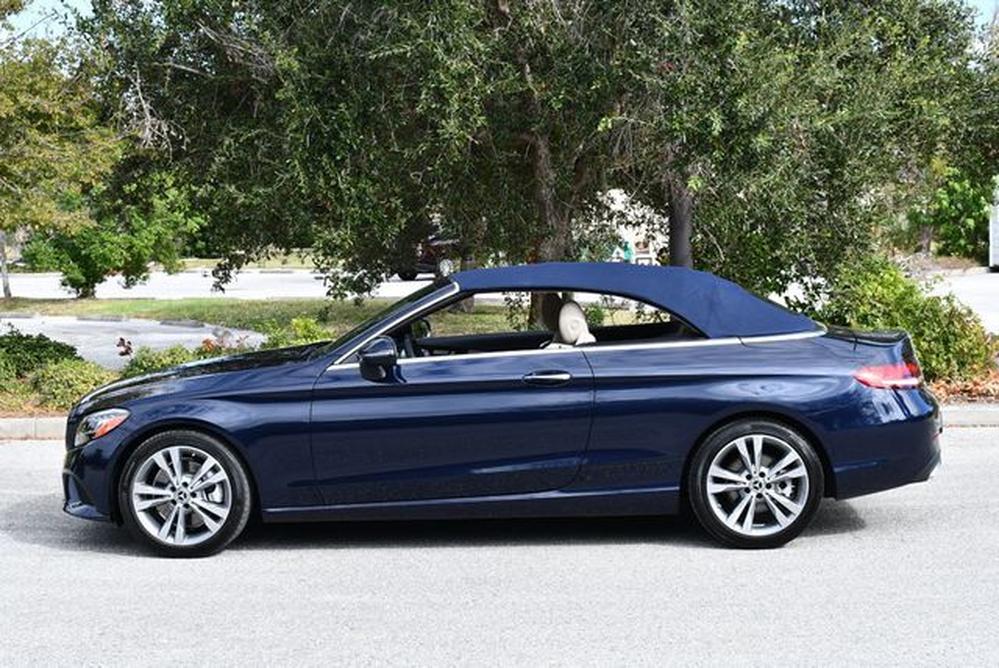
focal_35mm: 60
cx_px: 500
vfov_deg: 22.7
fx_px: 1666
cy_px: 334
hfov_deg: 33.4
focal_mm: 30
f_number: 8
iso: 200
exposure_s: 1/250
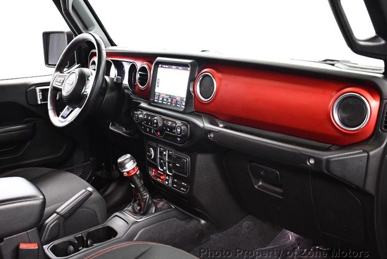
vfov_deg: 36.0
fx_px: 398
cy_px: 131
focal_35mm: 37
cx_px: 190
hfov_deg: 51.8
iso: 3200
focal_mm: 18
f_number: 3.5
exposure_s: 1/60
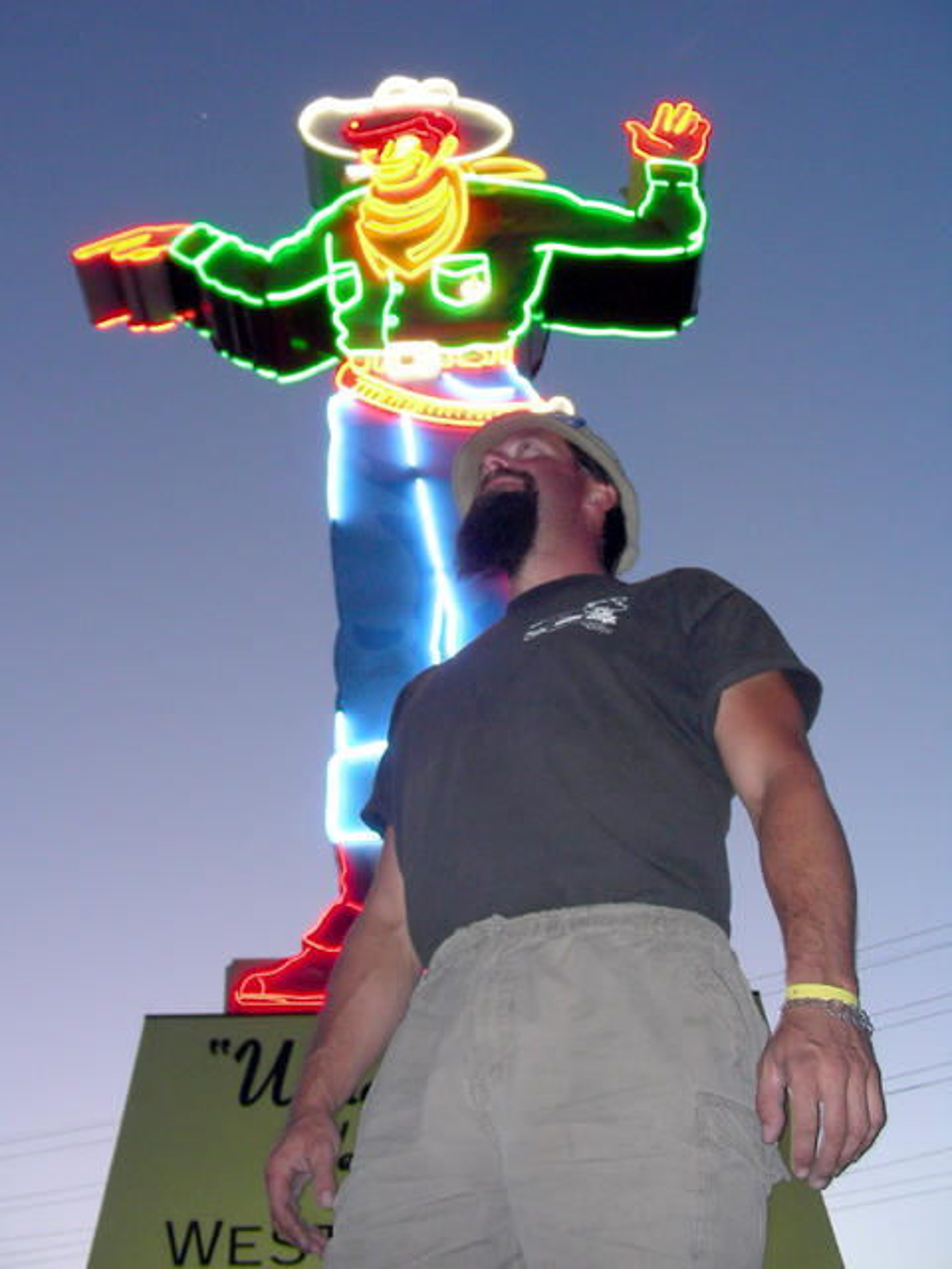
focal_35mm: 38
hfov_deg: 37.7
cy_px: 634
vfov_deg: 49.0
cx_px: 476
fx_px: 1393
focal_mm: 6.3
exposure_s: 1/8.5
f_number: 3.5
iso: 50
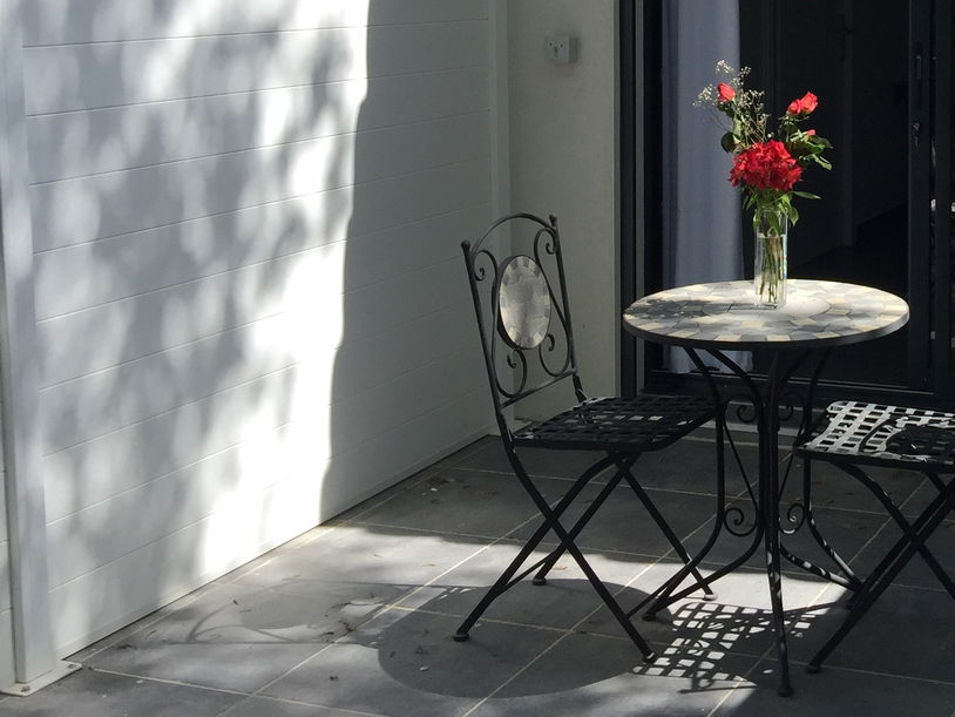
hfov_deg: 31.5
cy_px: 87
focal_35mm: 57
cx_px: 929
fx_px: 1573
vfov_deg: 25.0
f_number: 2.2
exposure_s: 1/879
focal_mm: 4.15
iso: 32
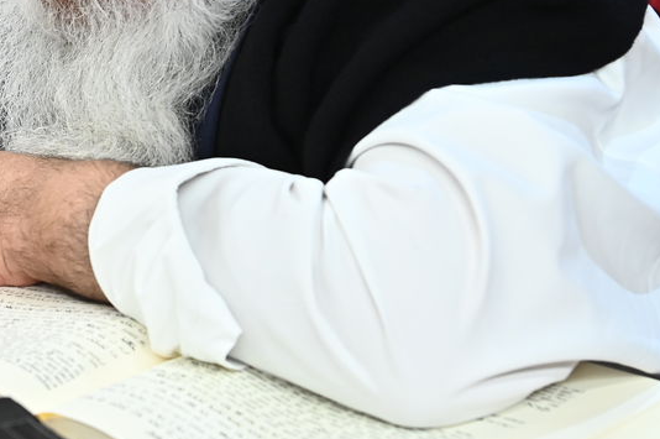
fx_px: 2399
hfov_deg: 15.3
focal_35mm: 131
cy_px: -95
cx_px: -31
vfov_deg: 10.3
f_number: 5
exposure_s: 1/125
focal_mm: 50
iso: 1600
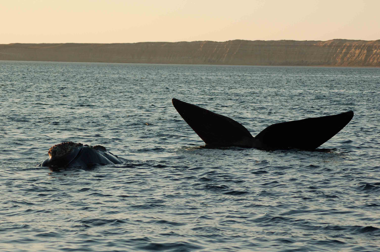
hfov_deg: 13.1
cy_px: 126
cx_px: 190
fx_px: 1661
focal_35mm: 158
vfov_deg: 8.7
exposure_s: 1/500
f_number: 5.6
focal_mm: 105
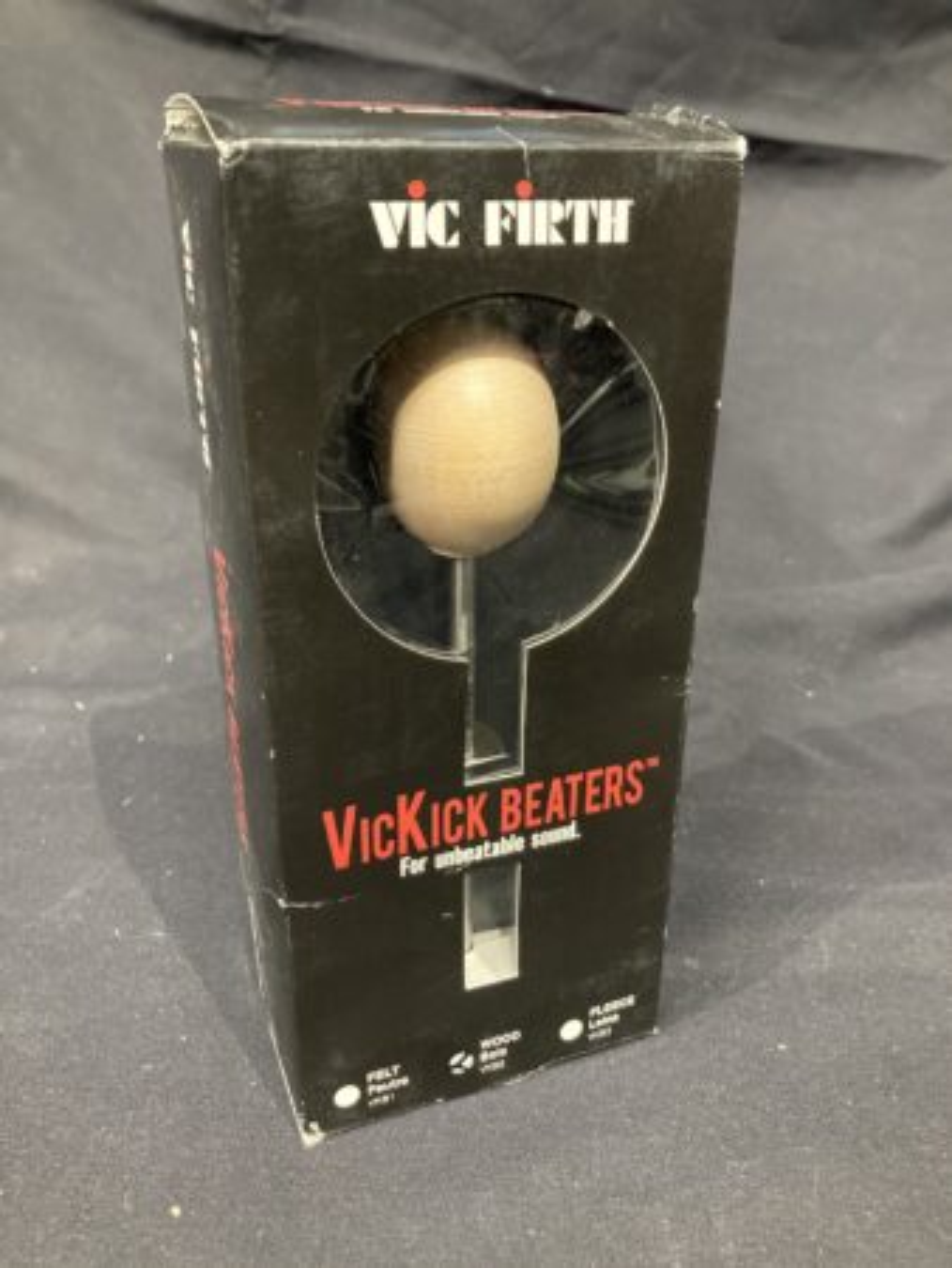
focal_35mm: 28
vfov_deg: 63.4
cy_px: 634
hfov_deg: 49.8
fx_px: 1026
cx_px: 476
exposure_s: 1/30
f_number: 1.8
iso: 640
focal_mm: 3.99
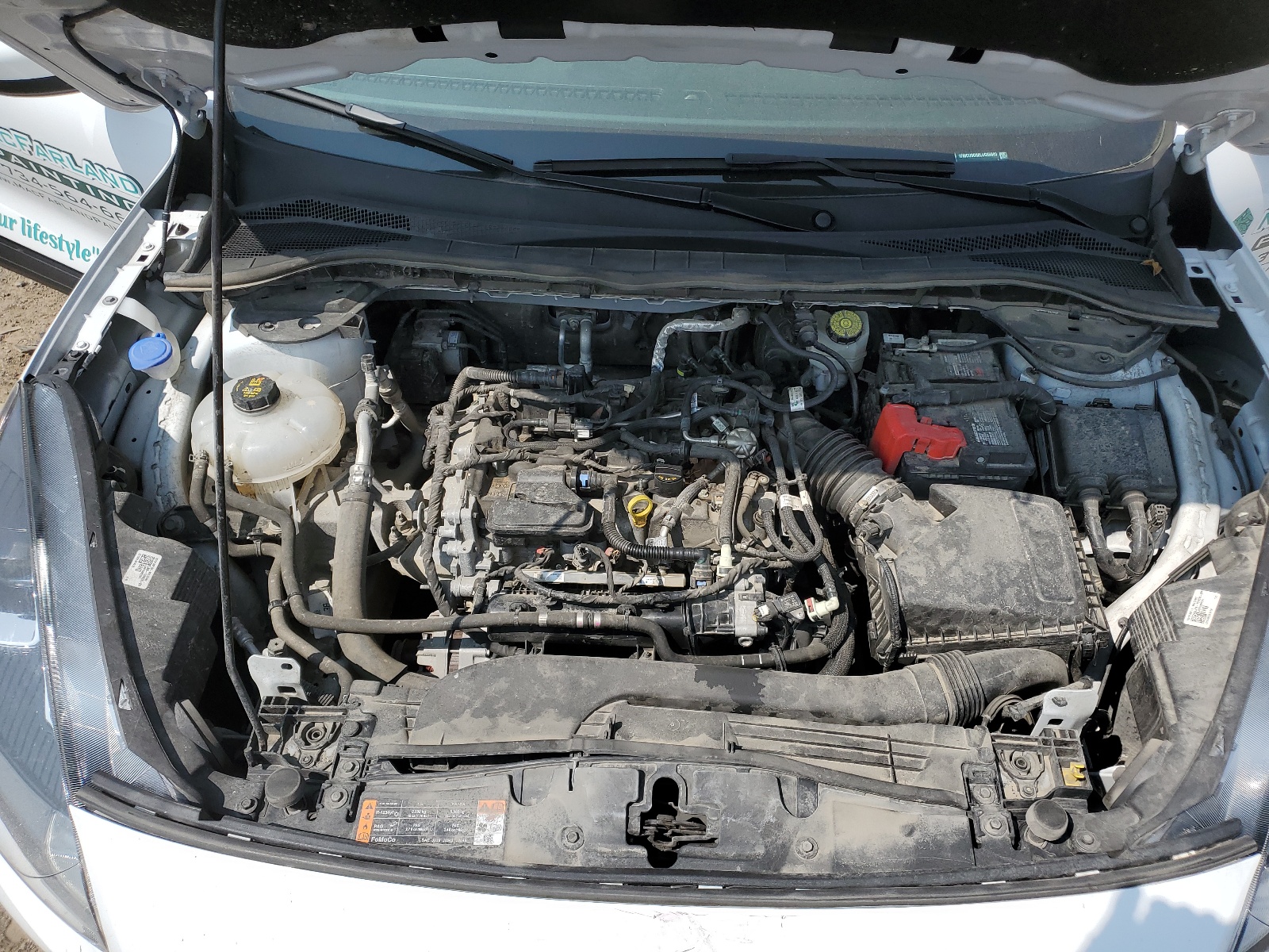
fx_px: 953
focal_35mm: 26
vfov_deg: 53.1
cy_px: 476
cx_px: 634
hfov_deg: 67.3
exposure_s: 1/3333
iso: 50
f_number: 1.5
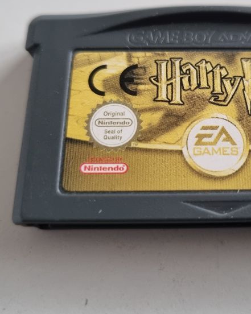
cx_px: 198
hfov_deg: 31.9
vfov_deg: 40.1
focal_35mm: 46
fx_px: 428
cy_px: 121
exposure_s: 1/50
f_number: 1.8
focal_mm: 5.4
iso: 500
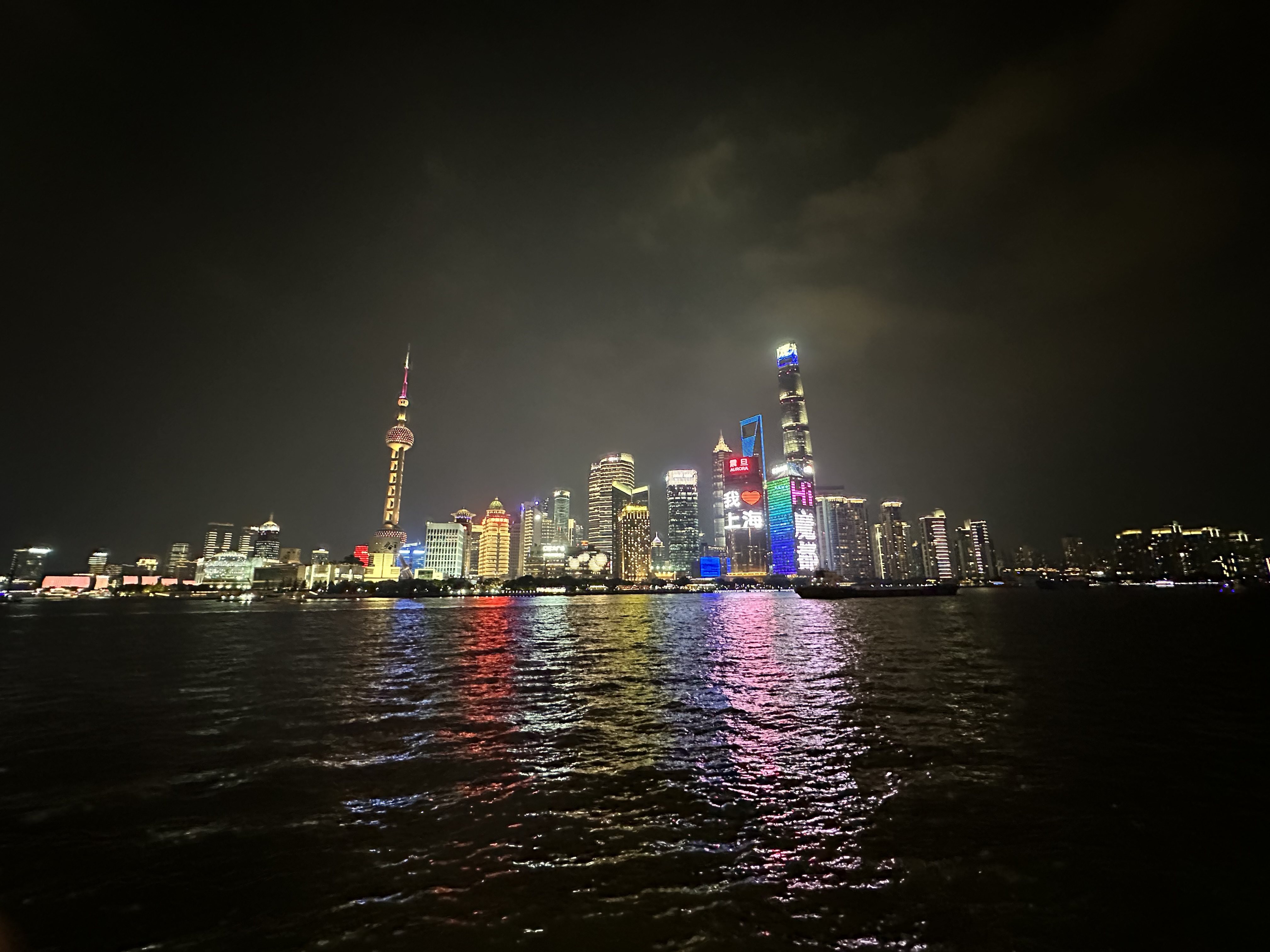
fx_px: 514
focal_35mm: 14
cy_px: 476
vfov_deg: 85.7
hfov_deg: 102.1
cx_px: 635
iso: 1250
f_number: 2.2
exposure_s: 1/40
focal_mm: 2.22
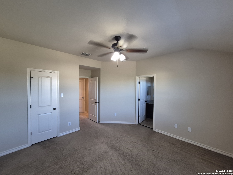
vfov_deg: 89.9
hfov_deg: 106.2
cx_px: 116
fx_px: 88
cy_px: 88
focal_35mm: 13
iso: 320
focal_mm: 1.74
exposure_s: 1/60
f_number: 2.2
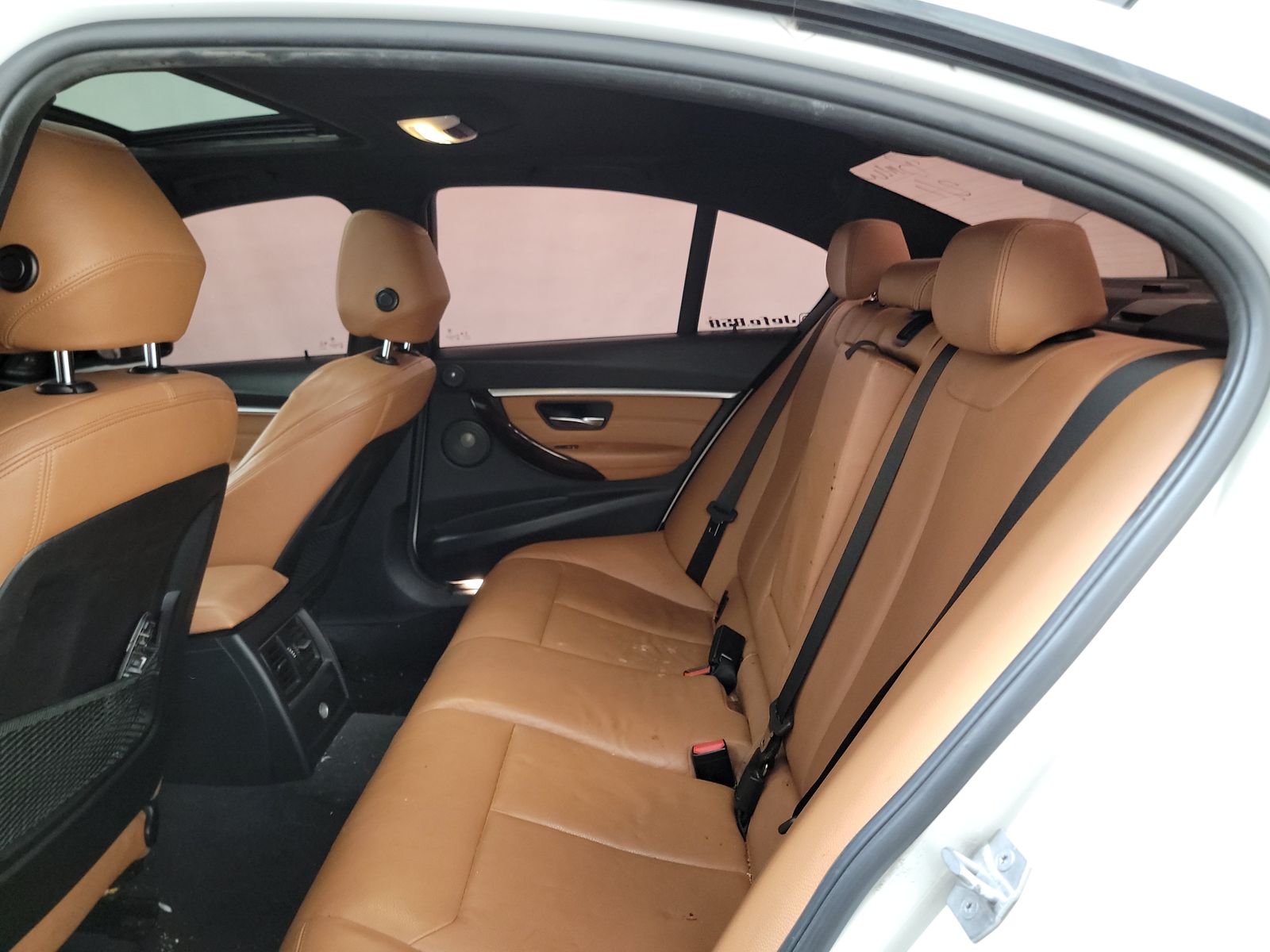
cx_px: 635
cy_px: 476
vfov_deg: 56.8
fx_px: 881
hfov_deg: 71.6
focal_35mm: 24
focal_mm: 6.7
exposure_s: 1/24
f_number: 1.8
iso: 907
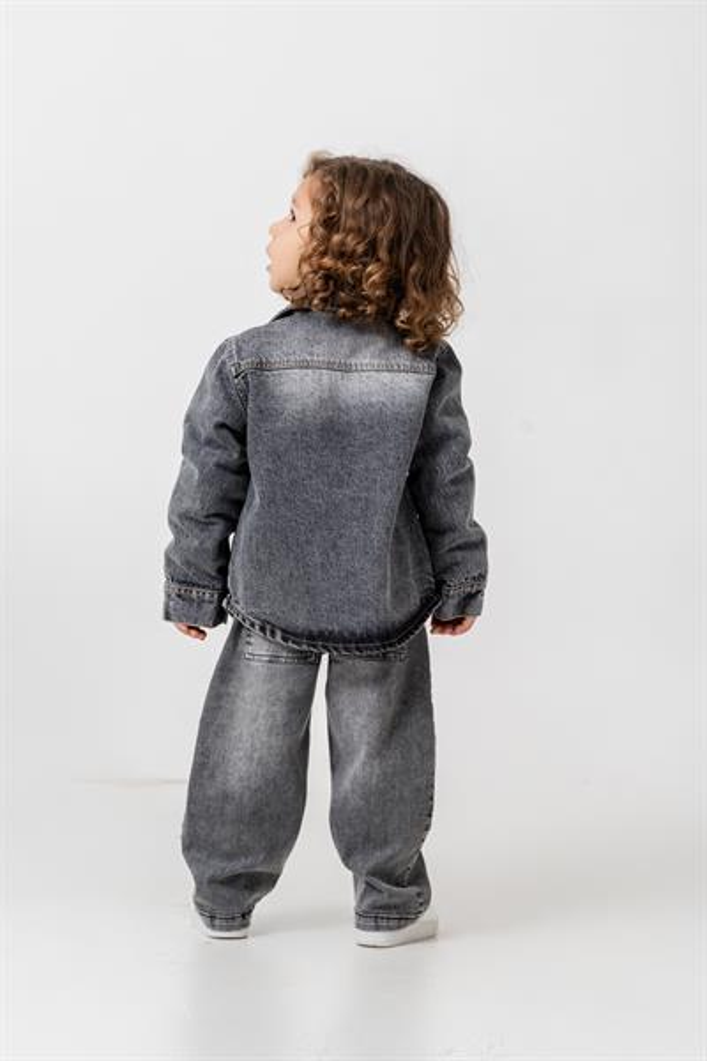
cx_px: 354
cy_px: 530
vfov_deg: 20.4
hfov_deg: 13.7
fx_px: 2946
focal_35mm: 100
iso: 160
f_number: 7.1
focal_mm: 100
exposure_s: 1/125
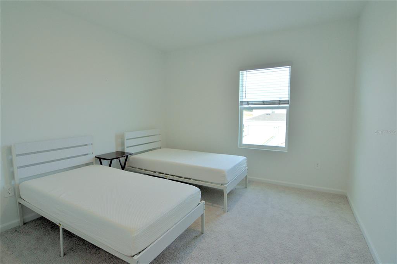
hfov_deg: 90.0
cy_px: 132
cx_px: 198
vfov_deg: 67.3
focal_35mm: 18
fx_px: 198
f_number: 5.6
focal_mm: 12
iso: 400
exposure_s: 1/250
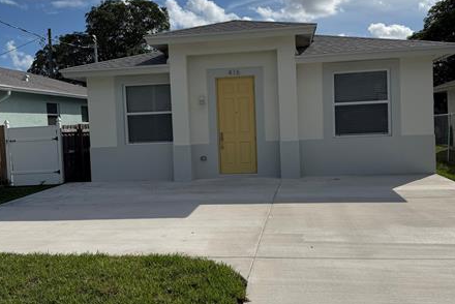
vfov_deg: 38.9
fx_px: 430
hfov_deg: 55.8
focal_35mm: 34
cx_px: 225
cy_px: 141
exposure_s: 1/14286
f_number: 1.78
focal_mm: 6.76
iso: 80
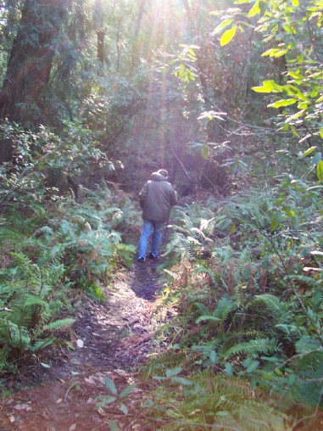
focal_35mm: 37
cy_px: 216
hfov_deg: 38.7
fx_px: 460
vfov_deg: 50.1
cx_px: 162
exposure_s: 1/20
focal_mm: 5.6
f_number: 2.8
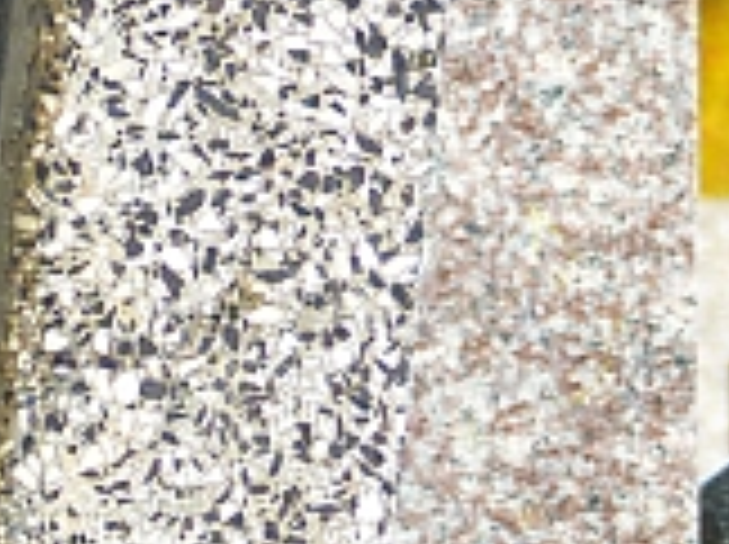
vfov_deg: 2.8
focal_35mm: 526
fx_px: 11061
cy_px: 584
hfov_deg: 3.7
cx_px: -684
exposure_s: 1/80
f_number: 2.8
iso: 125
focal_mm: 23.9
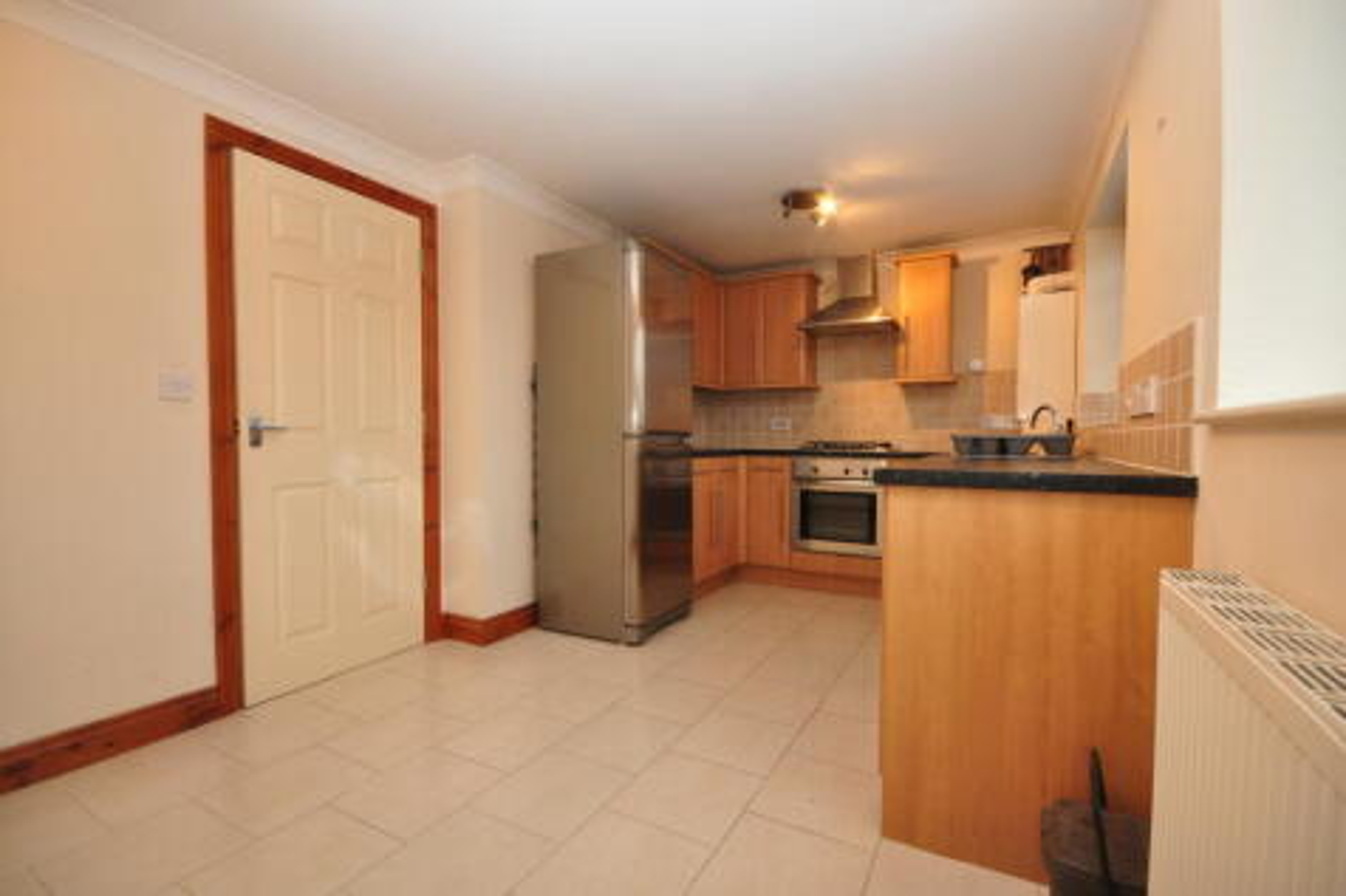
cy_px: 448
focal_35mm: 15
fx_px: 561
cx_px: 673
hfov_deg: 100.4
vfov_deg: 77.3
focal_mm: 10
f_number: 8
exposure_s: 1/15
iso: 800
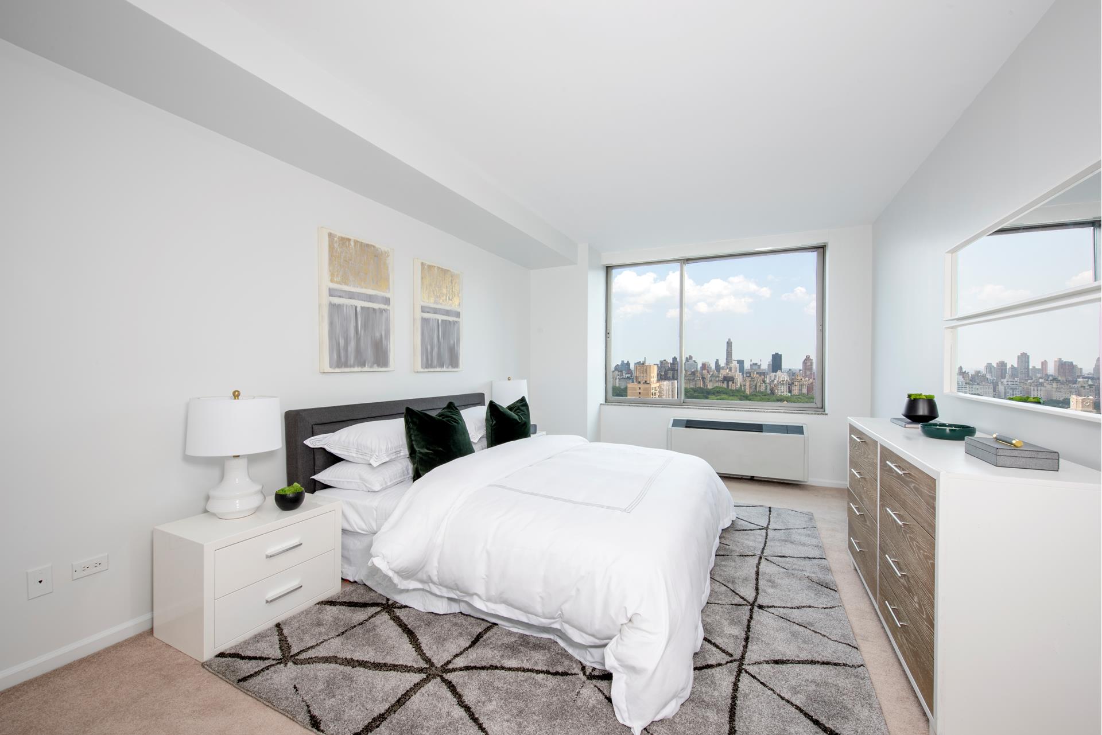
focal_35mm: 14
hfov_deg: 104.2
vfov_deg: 81.2
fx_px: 429
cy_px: 368
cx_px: 551
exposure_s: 1/15
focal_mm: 14
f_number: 11
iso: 200
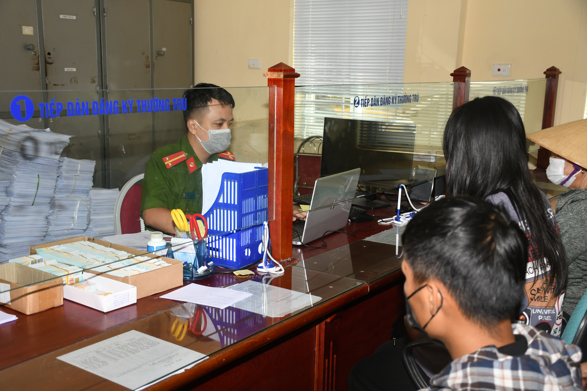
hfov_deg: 43.6
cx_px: 294
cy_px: 196
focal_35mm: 45
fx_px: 734
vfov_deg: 29.9
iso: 400
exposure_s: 1/200
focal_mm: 30
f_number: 4
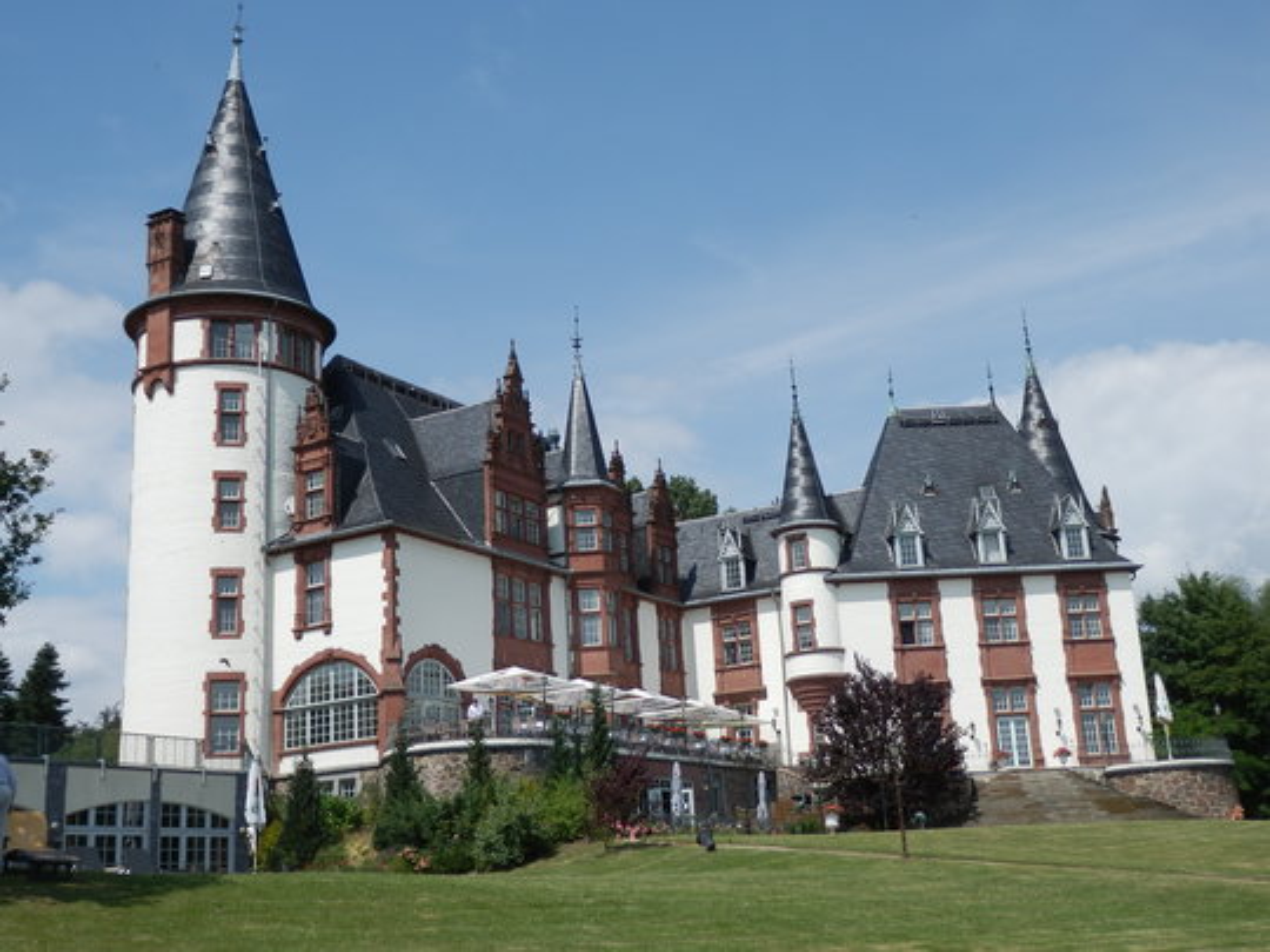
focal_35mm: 40
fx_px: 1468
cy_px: 476
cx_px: 635
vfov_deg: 36.0
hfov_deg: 46.8
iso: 80
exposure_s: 1/160
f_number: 10.4
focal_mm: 7.3
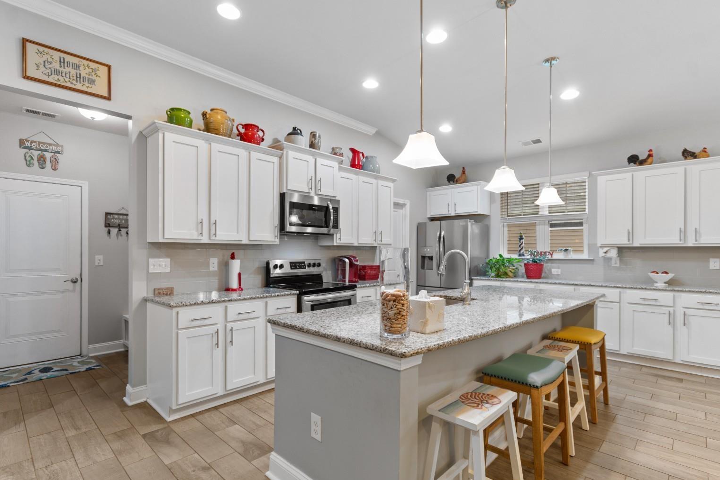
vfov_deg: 73.7
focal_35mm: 16
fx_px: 320
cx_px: 353
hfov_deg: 96.7
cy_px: 248
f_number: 4.5
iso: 100
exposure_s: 1/2
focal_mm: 10
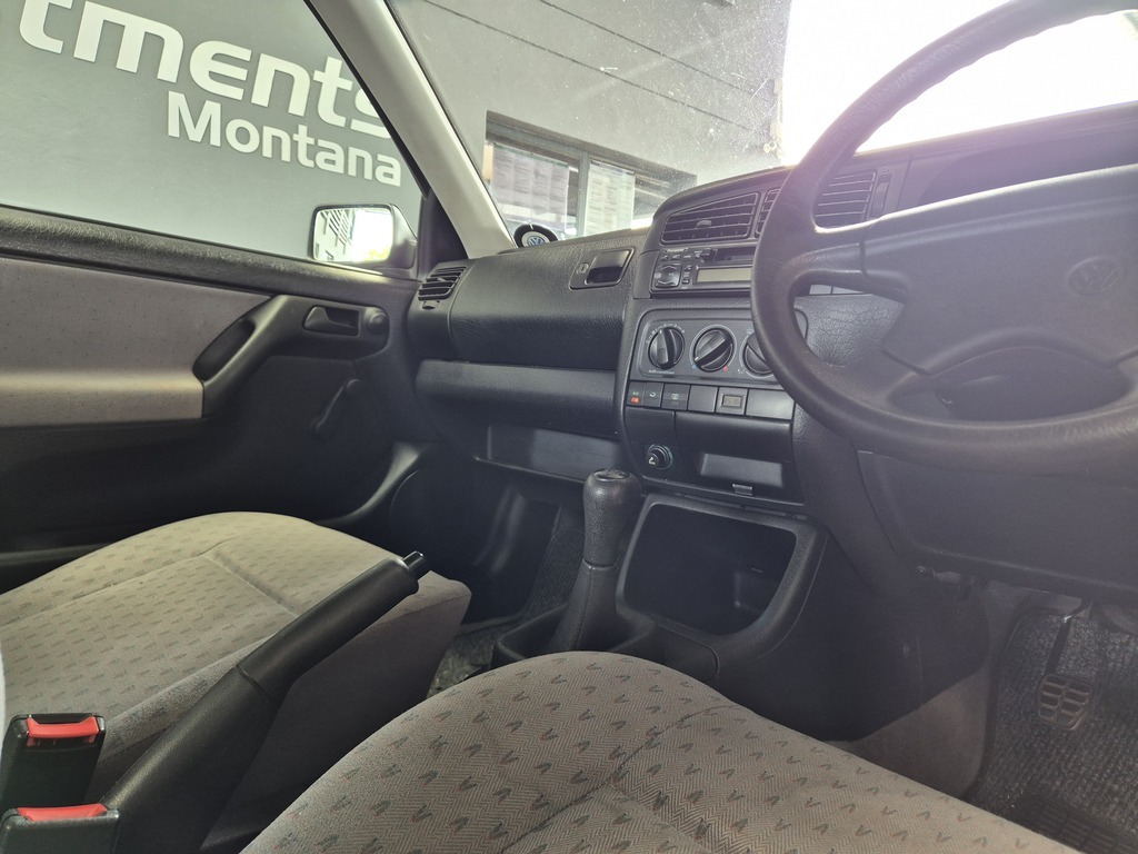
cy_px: 427
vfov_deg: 58.9
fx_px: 756
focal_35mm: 23
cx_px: 569
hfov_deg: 73.9
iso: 250
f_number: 1.8
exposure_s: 1/100
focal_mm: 5.4
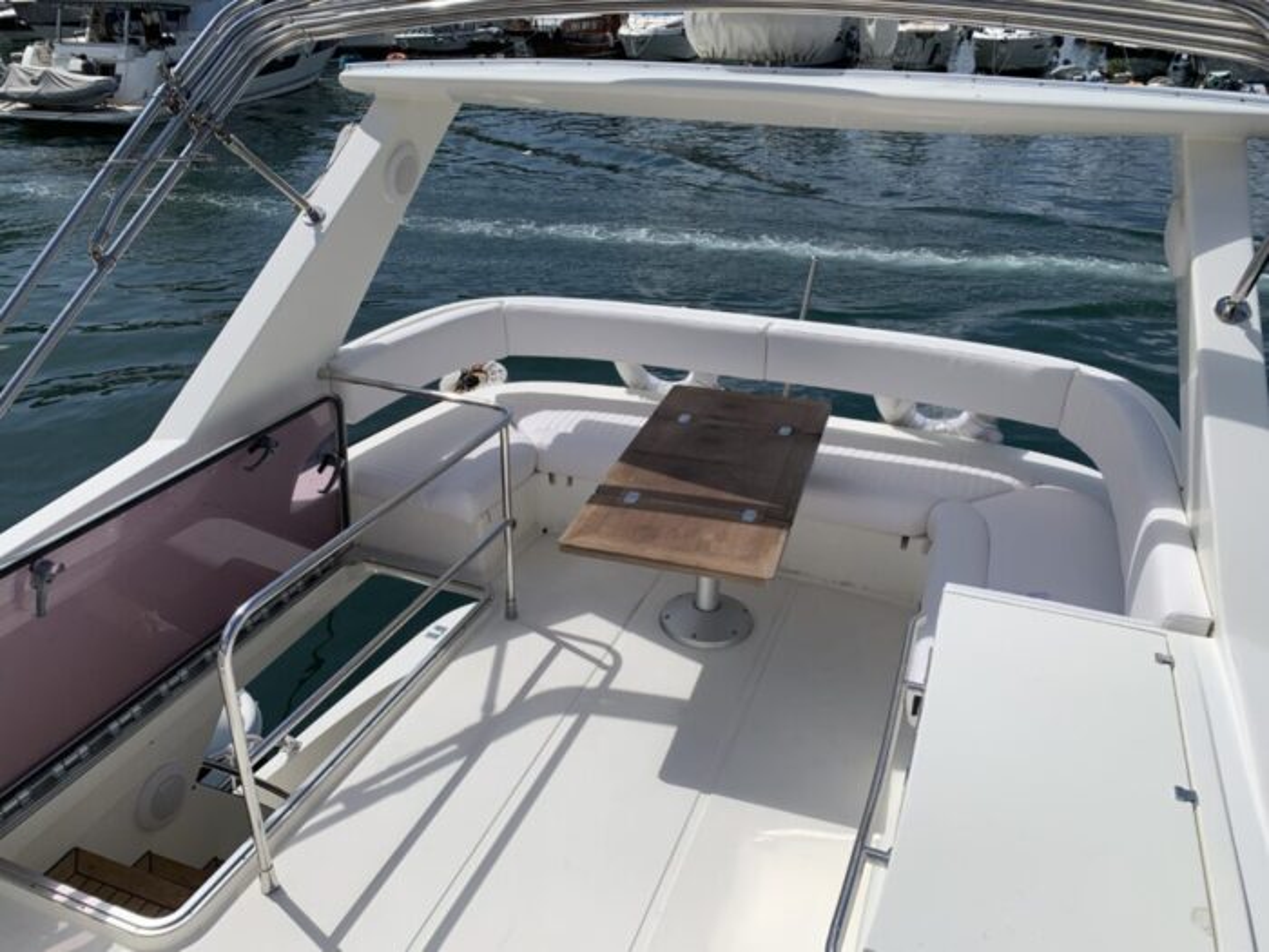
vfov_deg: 53.1
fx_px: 953
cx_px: 634
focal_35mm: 26
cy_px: 476
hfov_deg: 67.3
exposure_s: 1/4464
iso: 25
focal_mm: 4.25
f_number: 1.8
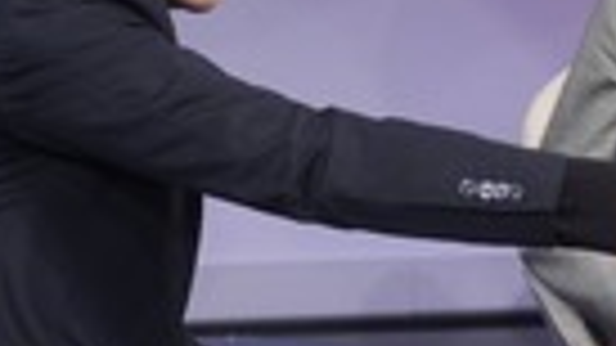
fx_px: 2531
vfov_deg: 7.8
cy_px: 292
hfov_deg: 13.8
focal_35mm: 155
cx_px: 519
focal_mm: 30
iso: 640
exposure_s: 1/250
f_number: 2.2
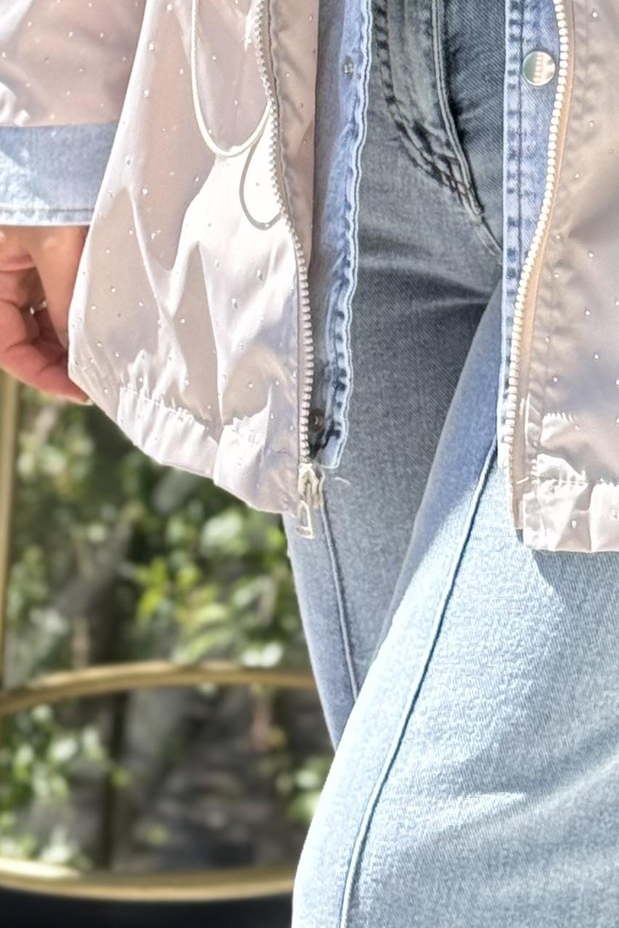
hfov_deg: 8.7
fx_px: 4048
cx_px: 626
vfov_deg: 12.6
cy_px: -332
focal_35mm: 157
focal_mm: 6.76
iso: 80
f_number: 1.78
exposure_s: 1/592
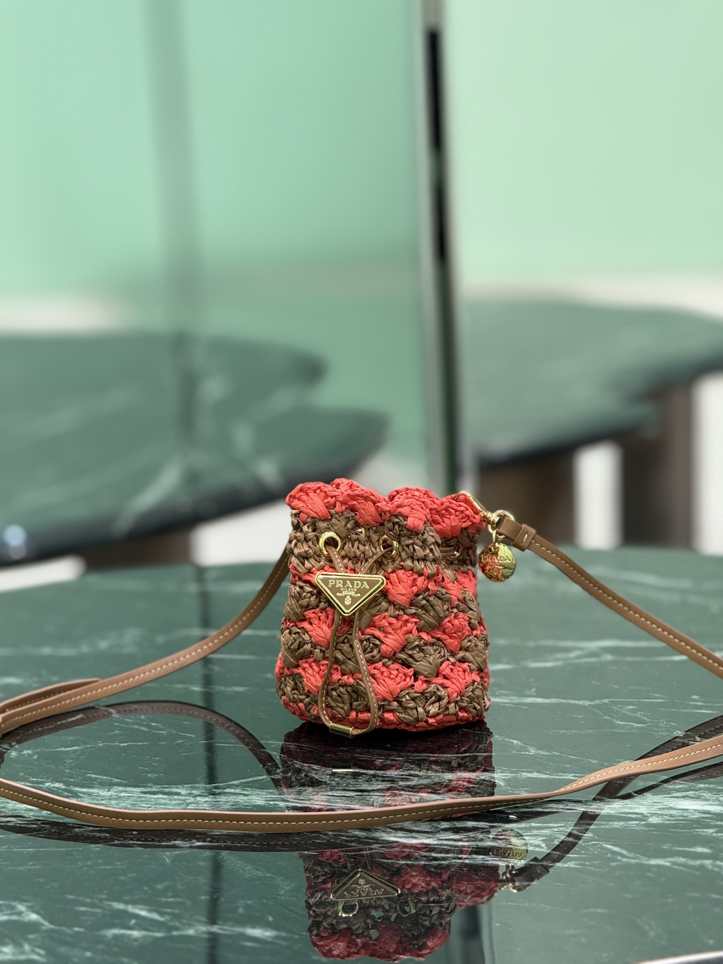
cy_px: 482
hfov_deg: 12.3
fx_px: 3342
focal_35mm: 120
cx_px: 362
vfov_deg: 16.4
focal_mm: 15.66
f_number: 2.8
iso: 250
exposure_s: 1/50
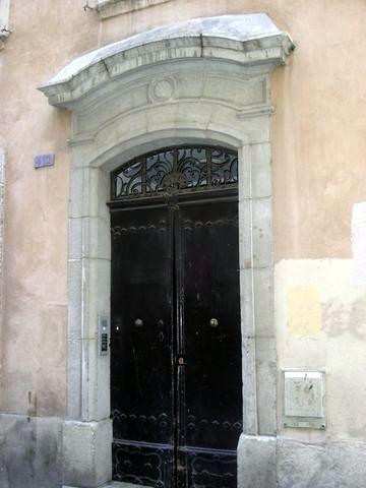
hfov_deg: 37.7
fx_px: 536
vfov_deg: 49.0
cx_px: 183
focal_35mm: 38
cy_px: 244
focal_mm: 7.8
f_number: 2.8
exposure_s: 1/45
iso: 200
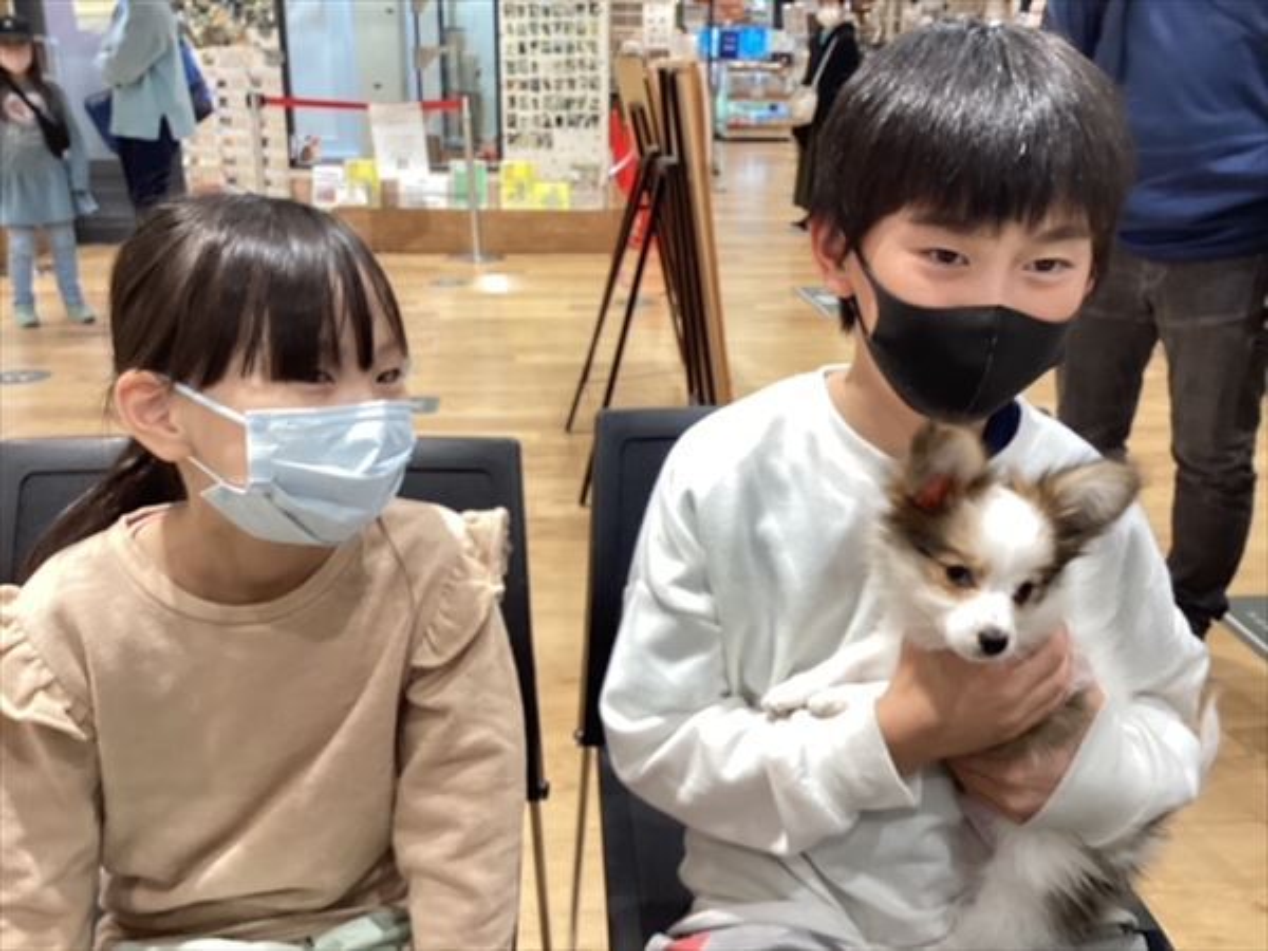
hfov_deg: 58.4
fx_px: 1136
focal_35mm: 31
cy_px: 476
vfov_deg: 45.4
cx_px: 634
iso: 125
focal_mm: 3.3
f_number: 2.4
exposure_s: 1/50
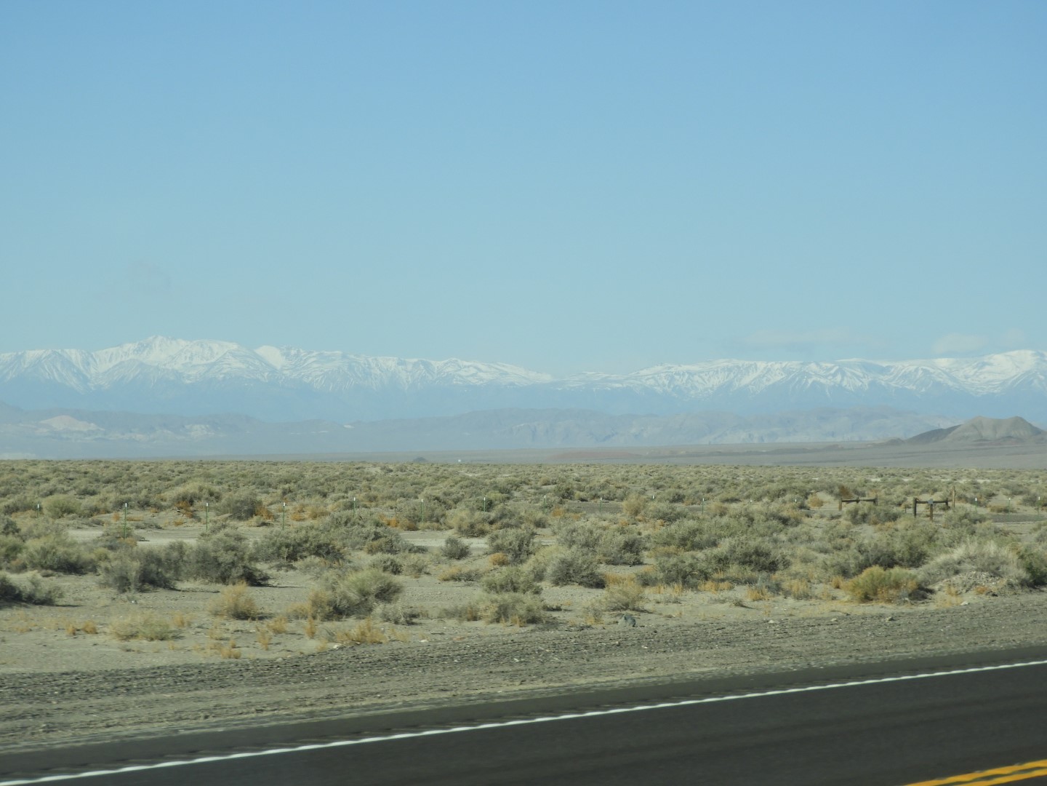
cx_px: 524
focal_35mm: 135
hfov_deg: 14.6
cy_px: 393
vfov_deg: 11.0
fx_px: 4083
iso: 100
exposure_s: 1/640
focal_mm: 24.2
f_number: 5
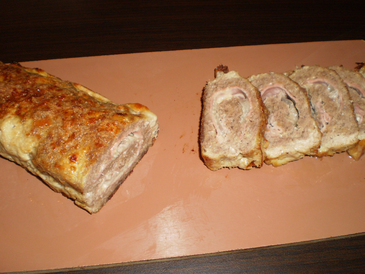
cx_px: 182
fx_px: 380
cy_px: 137
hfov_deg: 51.4
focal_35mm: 36
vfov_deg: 39.7
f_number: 3.1
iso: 125
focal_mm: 6.3
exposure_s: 1/30
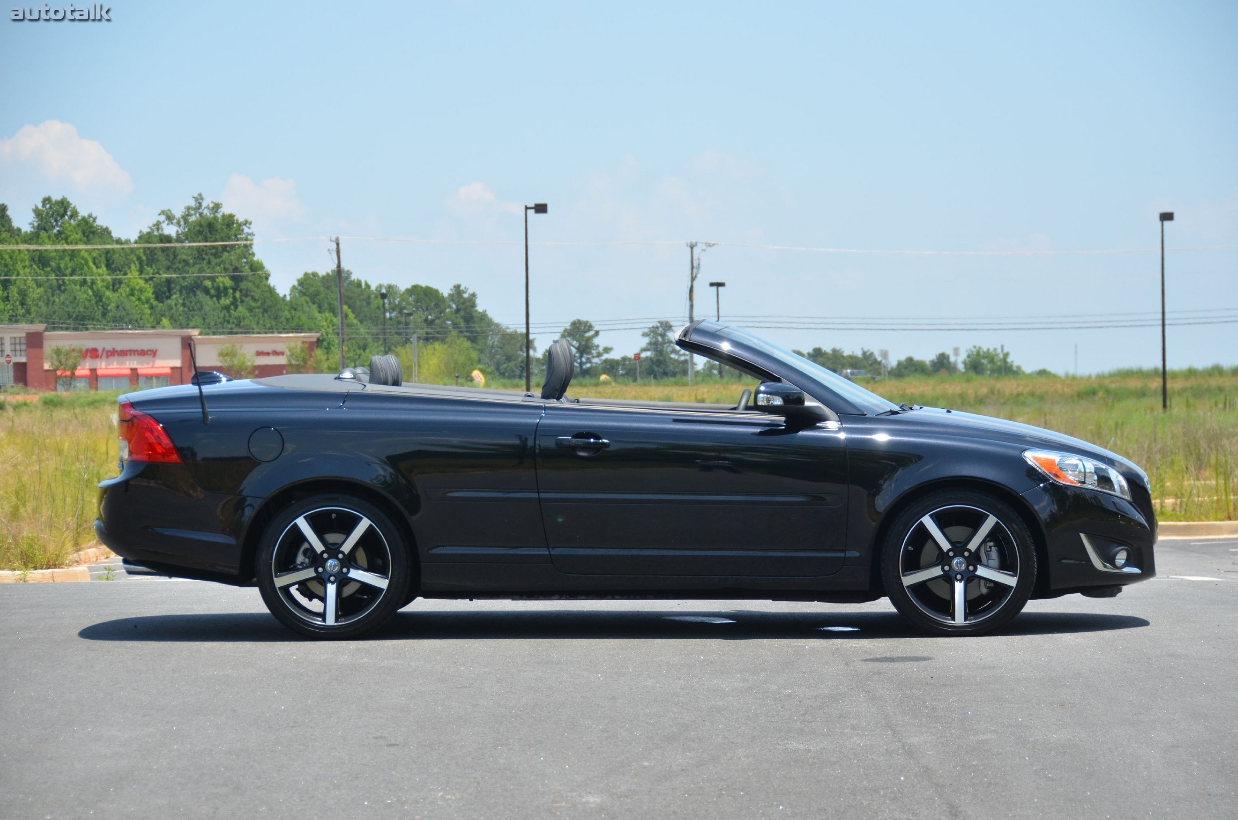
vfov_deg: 11.1
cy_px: 410
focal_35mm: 123
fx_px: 4221
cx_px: 619
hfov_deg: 16.7
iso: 400
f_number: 5.6
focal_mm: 82
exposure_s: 1/1600
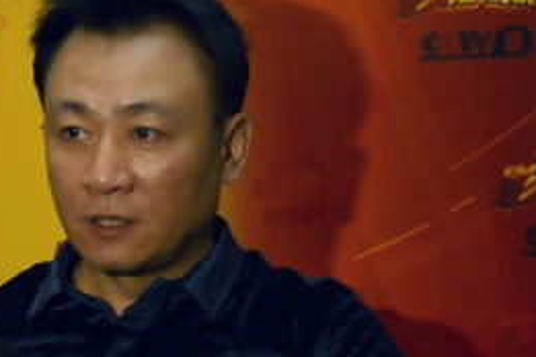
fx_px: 2665
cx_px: 107
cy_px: 243
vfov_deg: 7.7
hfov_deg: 11.4
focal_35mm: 179
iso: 3200
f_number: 4.5
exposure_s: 1/320
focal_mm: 85
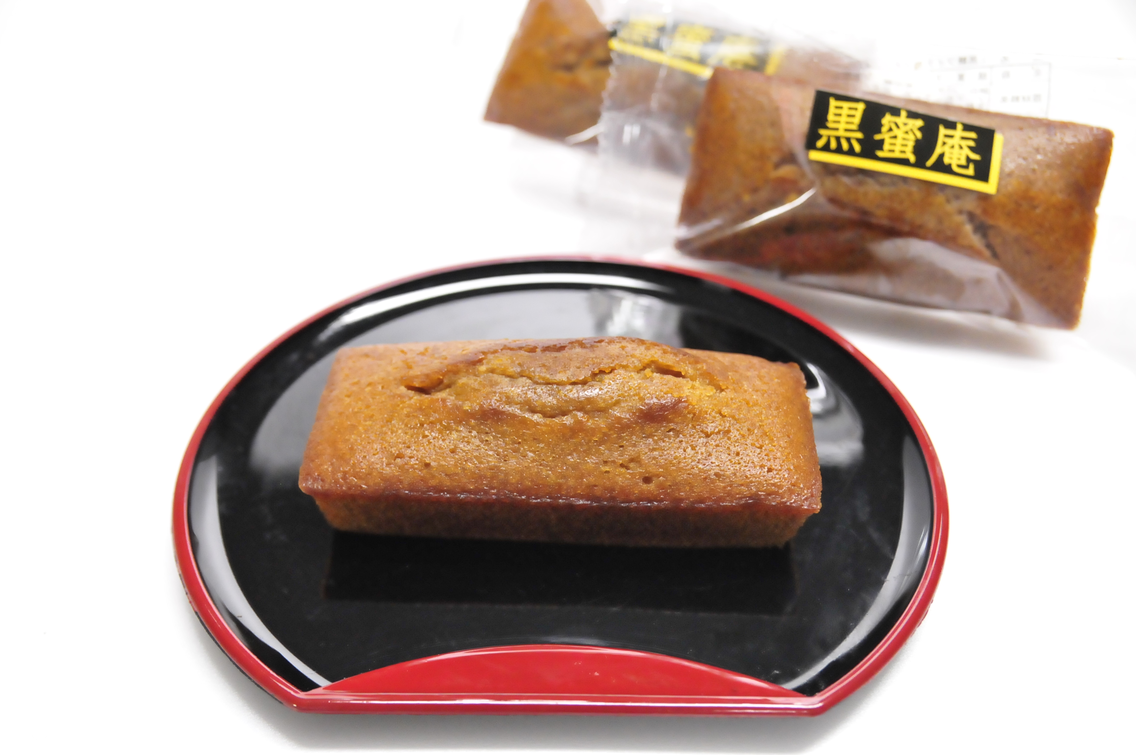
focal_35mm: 45
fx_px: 1418
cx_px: 568
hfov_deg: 43.7
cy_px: 378
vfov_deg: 29.8
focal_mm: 30
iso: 3200
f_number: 5
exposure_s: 1/80
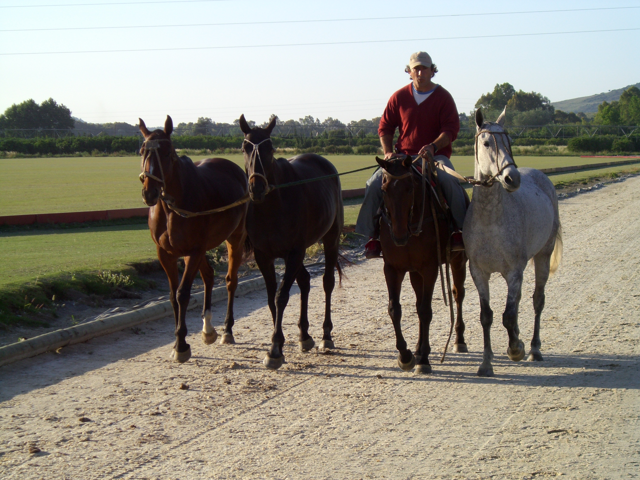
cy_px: 240
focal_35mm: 114
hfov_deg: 17.3
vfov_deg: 13.0
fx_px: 2108
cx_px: 320
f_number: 5.2
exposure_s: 1/250
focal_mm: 18.6
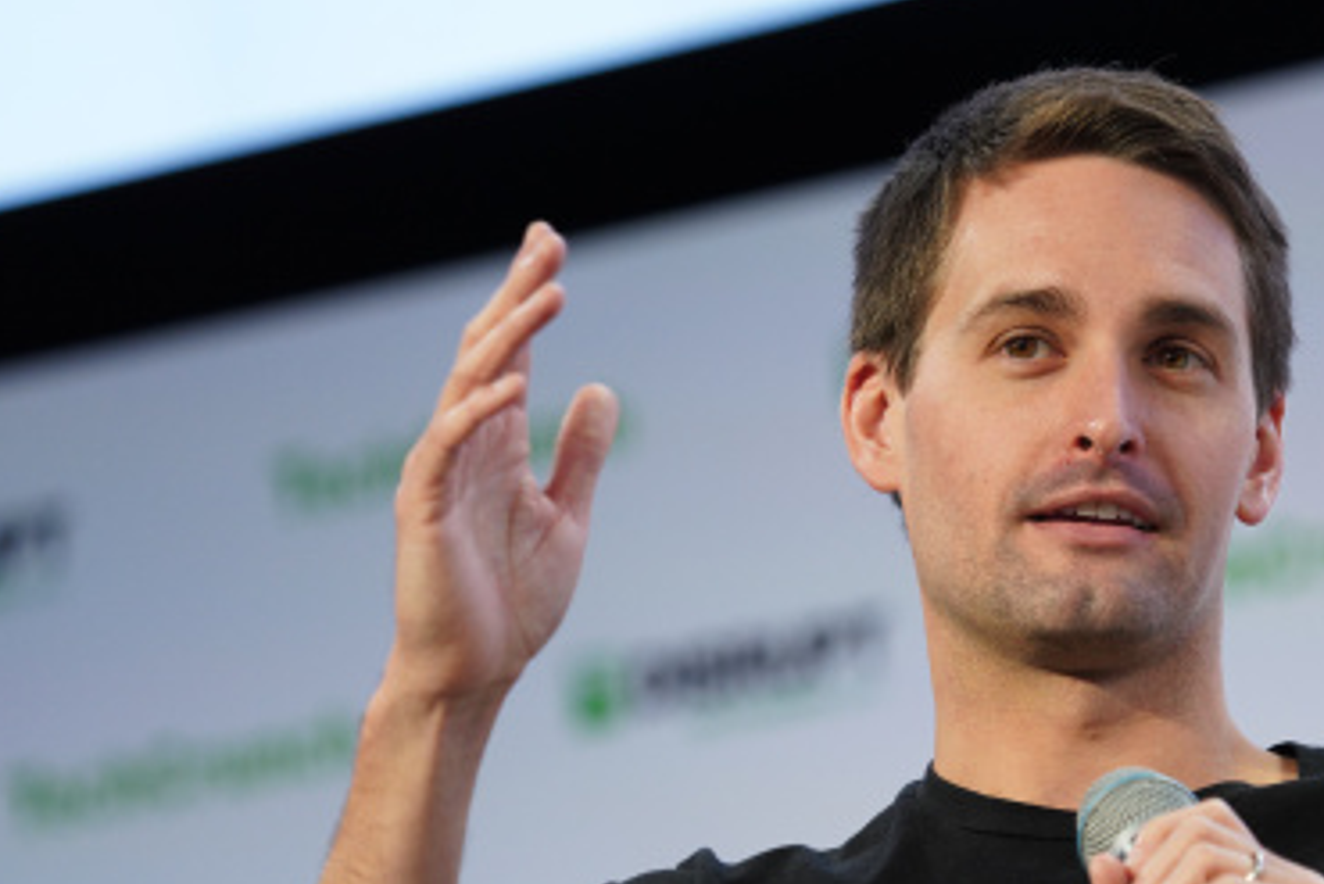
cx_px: 934
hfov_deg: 5.0
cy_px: 558
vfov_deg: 3.3
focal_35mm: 415
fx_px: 15268
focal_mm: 256
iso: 1600
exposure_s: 1/320
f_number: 5.6
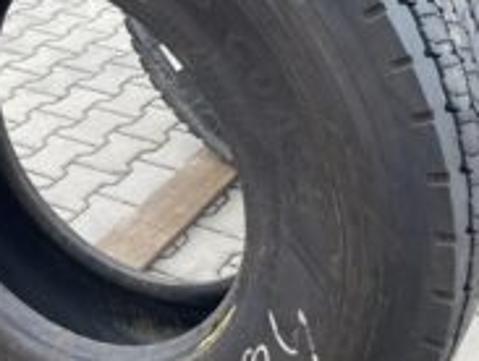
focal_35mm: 61
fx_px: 846
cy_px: 145
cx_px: 131
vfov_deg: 24.1
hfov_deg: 31.2
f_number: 1.8
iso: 32
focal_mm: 4.25
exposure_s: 1/334
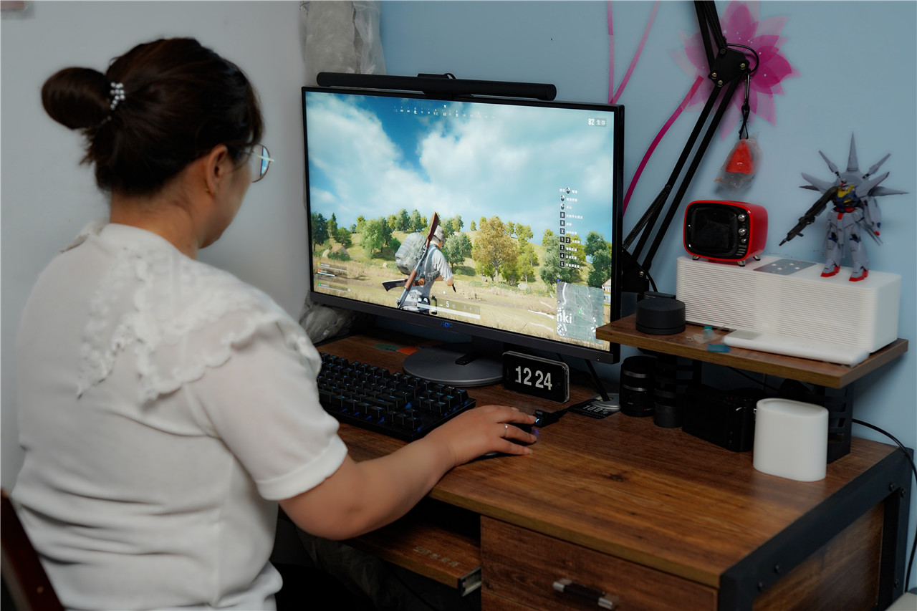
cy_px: 306
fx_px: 1273
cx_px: 458
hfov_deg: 39.6
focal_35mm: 50
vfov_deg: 27.0
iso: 640
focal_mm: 50
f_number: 3.2
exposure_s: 1/100
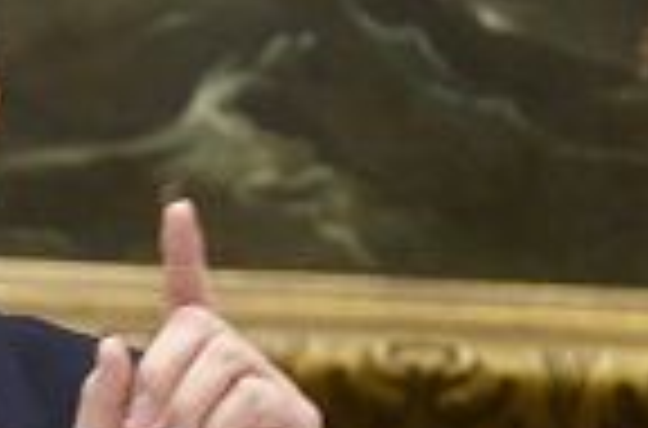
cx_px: -99
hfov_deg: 5.0
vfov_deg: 3.3
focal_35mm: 413
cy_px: 469
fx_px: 7410
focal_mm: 116
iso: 2500
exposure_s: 1/160
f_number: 3.5
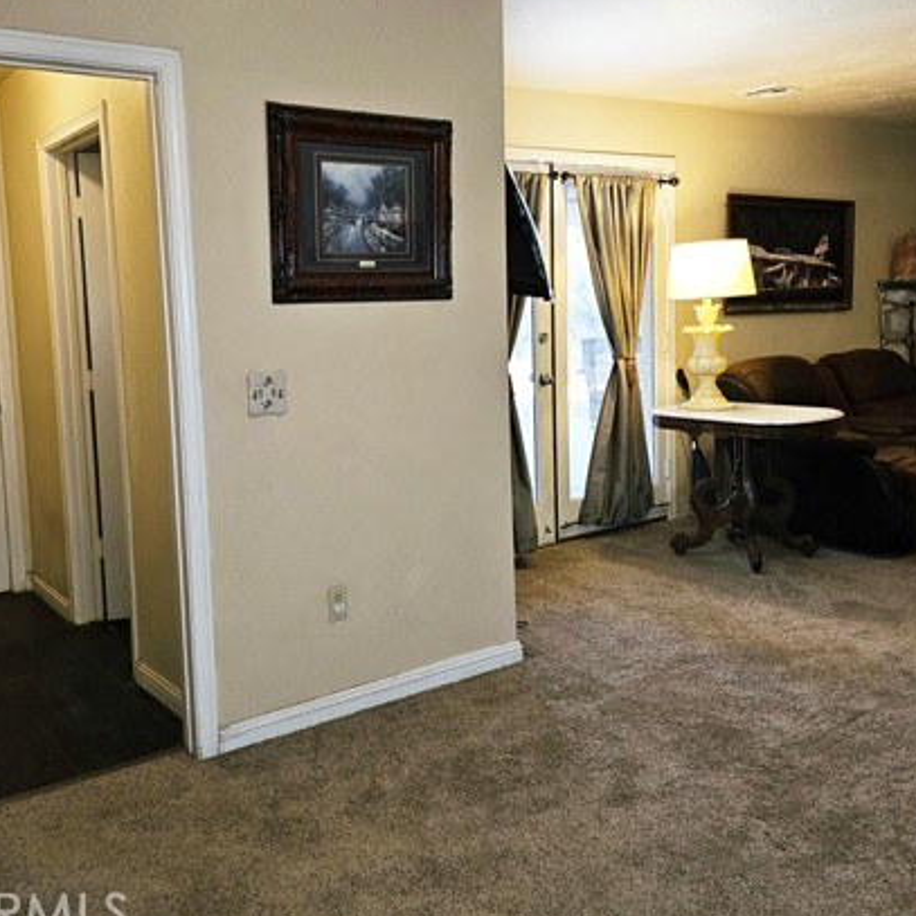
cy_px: 405
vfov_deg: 51.0
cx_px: 351
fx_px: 958
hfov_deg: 50.7
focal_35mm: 32
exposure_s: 1/24
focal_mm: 6.3
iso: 125
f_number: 1.7
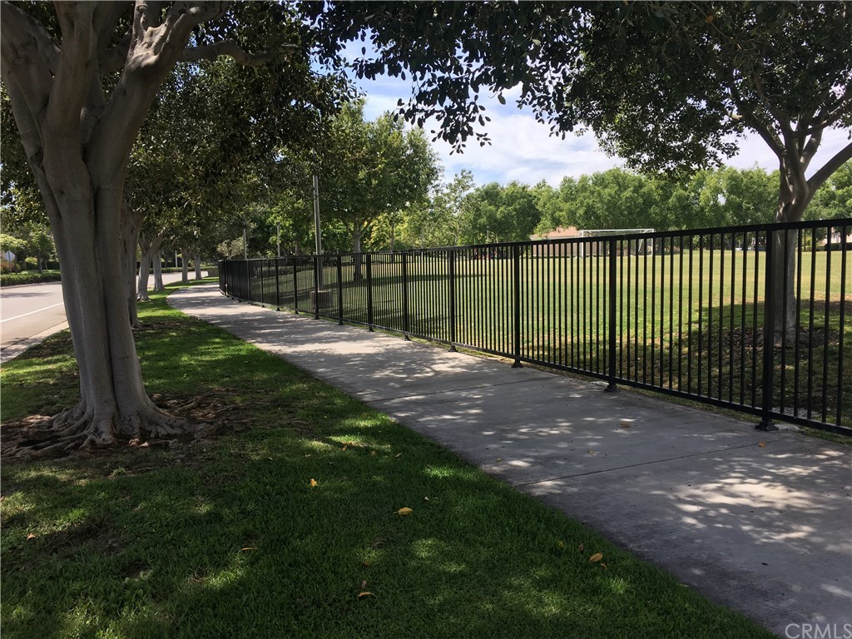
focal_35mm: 29
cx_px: 426
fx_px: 714
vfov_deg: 48.2
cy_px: 320
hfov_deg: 61.7
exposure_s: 1/509
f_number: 2.2
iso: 25
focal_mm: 4.15
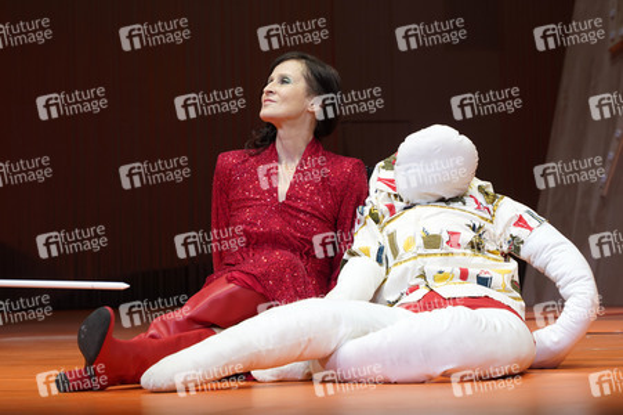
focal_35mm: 97
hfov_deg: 21.0
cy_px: 208
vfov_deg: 14.1
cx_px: 312
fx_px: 1677
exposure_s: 1/160
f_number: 6.3
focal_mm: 97
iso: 800
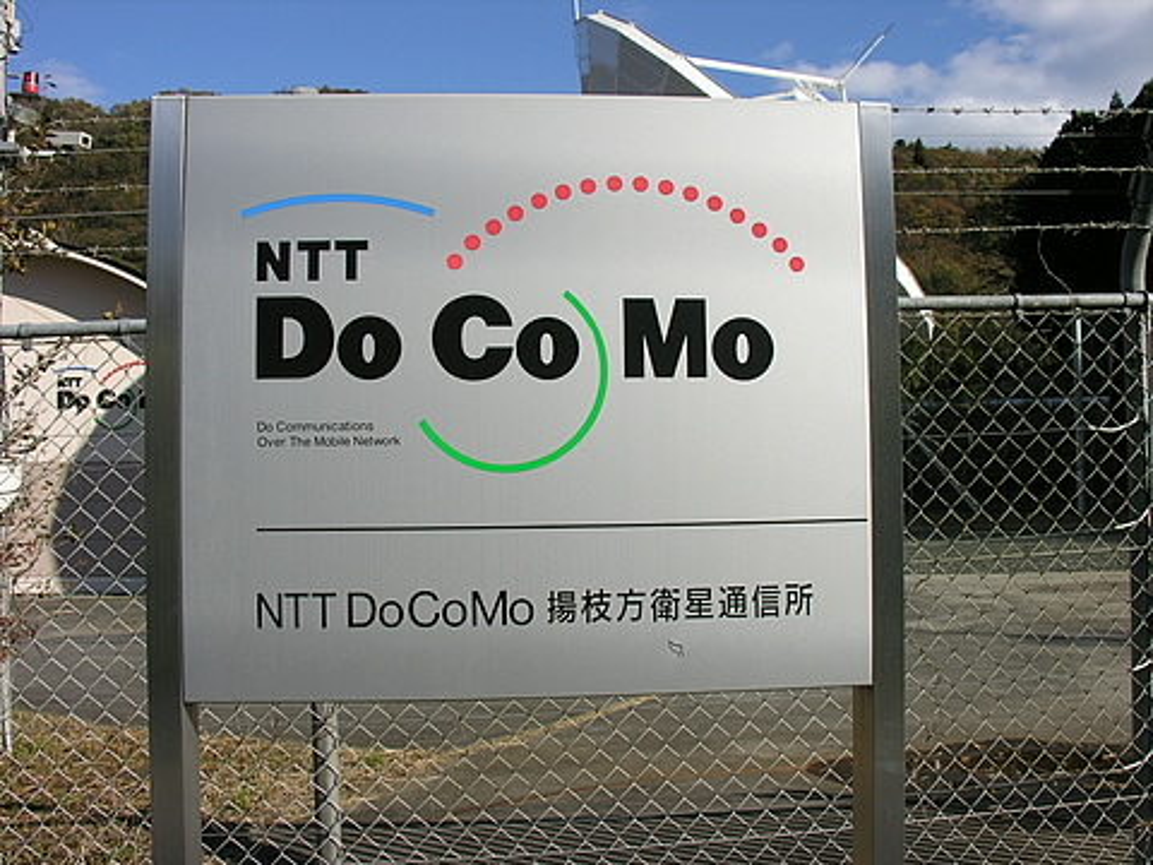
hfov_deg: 52.6
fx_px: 1166
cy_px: 432
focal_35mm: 35
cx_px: 576
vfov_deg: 40.7
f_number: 6.3
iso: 50
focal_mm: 8.9
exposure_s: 1/235
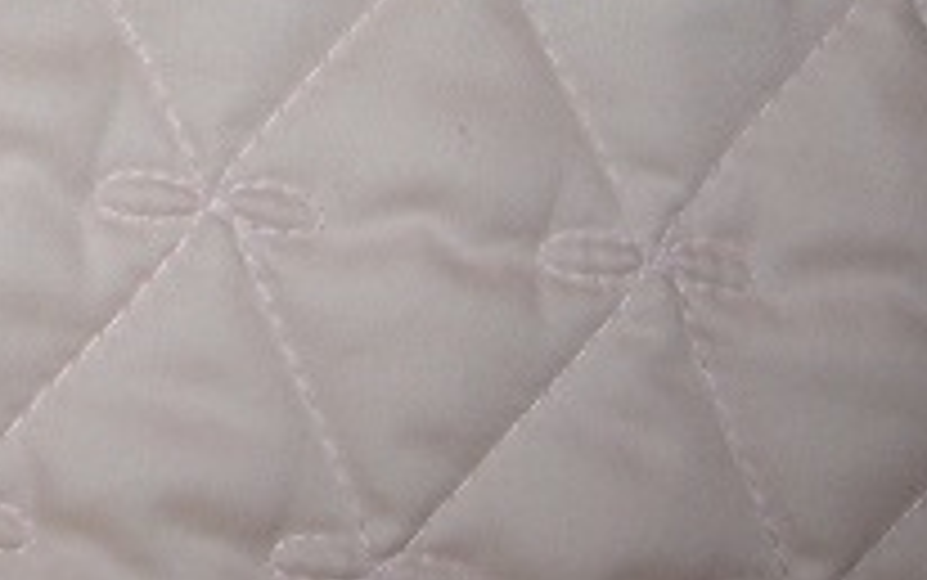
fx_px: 2907
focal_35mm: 115
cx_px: -468
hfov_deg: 16.5
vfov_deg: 10.8
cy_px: -418
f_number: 2.8
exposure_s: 1/30
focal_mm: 5.8
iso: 100
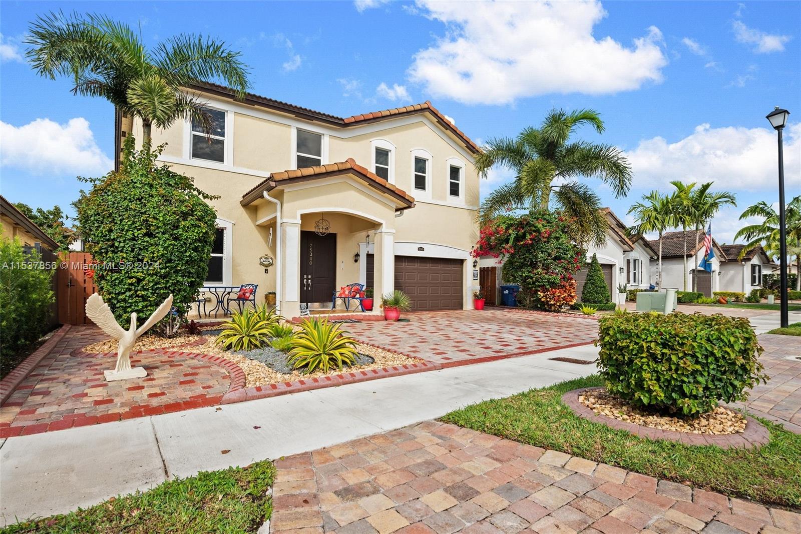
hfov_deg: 93.3
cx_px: 400
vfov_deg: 70.5
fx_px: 378
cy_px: 267
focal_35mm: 17
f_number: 8
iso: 200
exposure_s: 1/400
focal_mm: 17
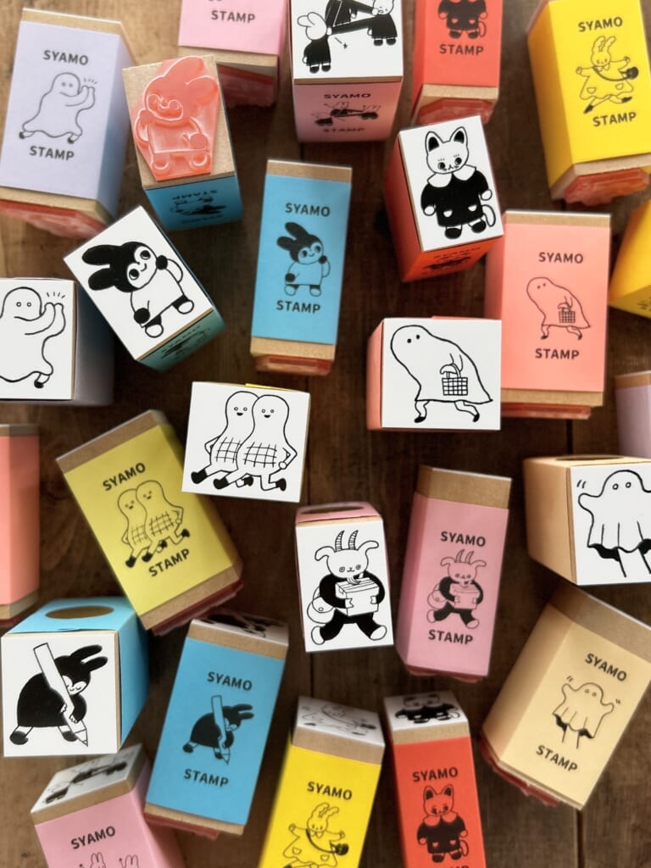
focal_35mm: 26
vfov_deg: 67.3
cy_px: 434
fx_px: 652
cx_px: 326
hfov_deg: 53.1
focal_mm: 5.7
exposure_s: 1/73
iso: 125
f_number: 1.5
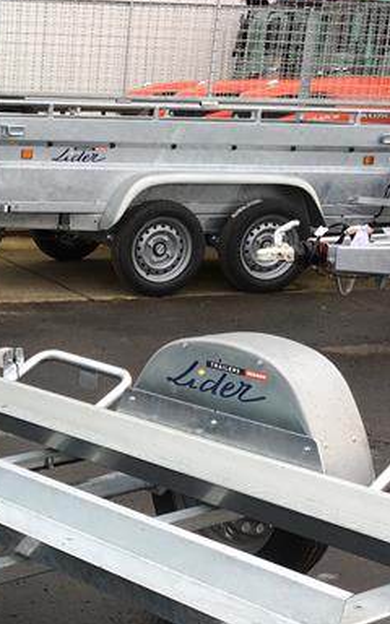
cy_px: 554
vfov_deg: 26.3
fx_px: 1292
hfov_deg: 16.4
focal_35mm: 76
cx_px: -83
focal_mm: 4.15
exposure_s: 1/135
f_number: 2.2
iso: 25
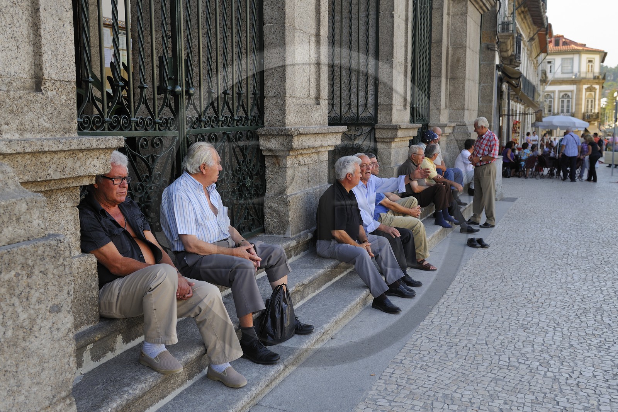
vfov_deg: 37.8
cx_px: 309
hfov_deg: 54.4
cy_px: 206
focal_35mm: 35
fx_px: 601
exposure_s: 1/125
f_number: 5
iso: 200
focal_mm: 35
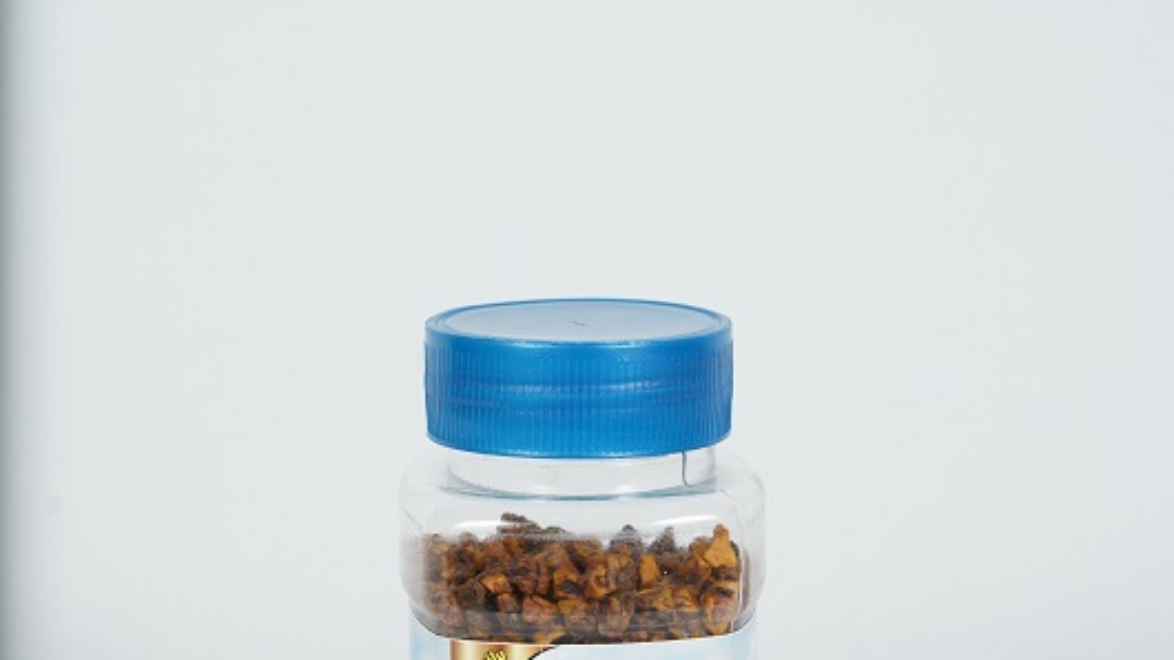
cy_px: 399
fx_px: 2459
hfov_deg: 26.9
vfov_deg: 15.3
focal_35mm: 79
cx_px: 588
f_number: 7.1
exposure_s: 1/200
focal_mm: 50
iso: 400
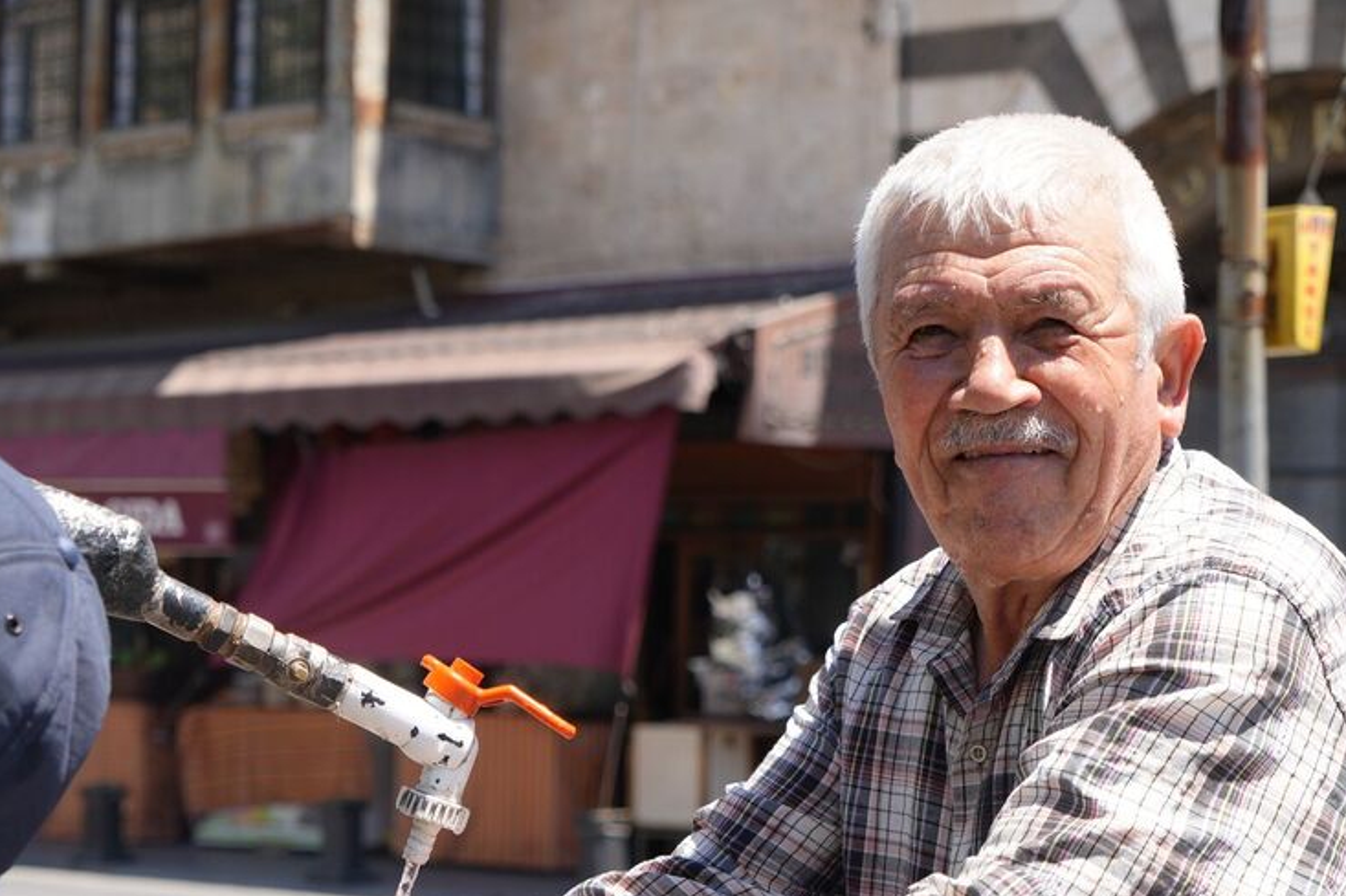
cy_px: 721
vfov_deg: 18.0
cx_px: 717
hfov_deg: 27.0
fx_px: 2803
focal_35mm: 75
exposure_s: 1/400
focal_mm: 43
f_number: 4.5
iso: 100
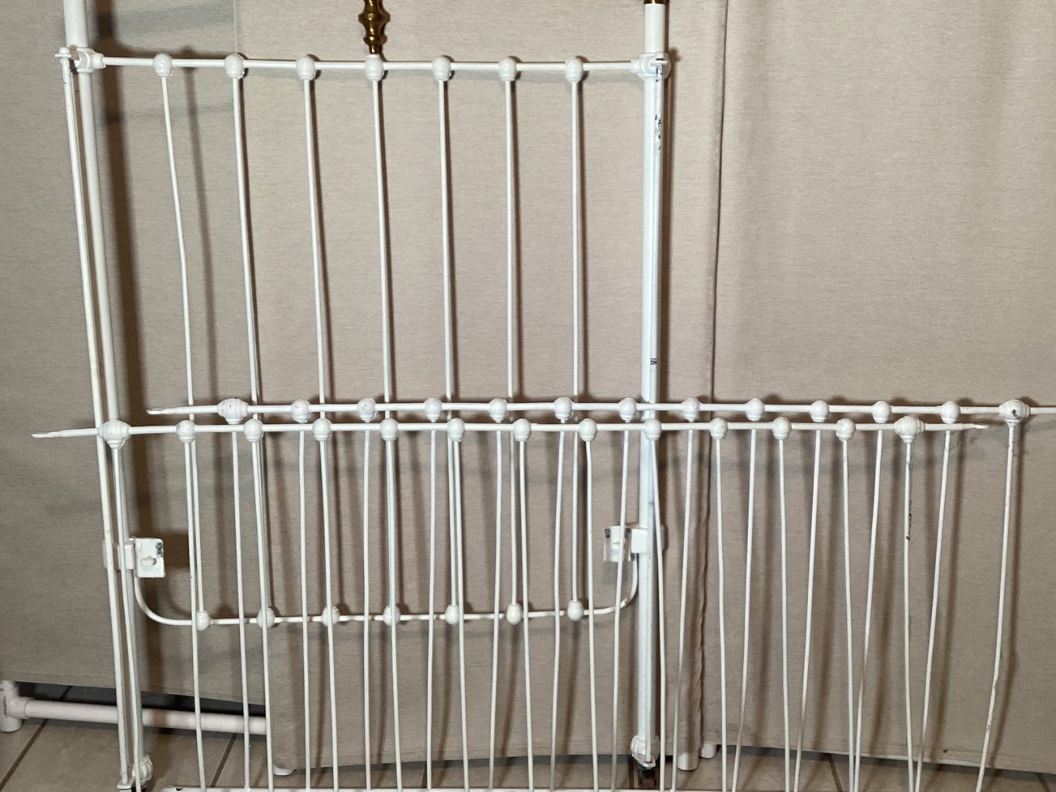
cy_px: 395
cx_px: 586
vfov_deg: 39.7
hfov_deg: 51.3
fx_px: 1098
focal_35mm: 36
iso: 125
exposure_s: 1/60
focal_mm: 3.3
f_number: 2.4
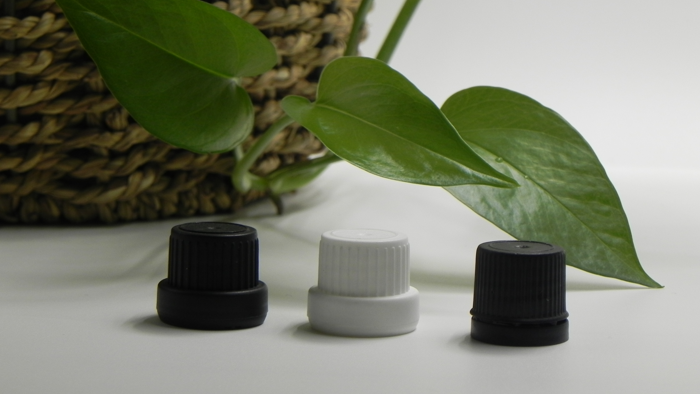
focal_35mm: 141
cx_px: 350
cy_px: 155
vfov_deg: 8.6
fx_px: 2617
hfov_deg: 15.2
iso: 160
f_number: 4.5
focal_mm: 23
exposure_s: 1/83.1
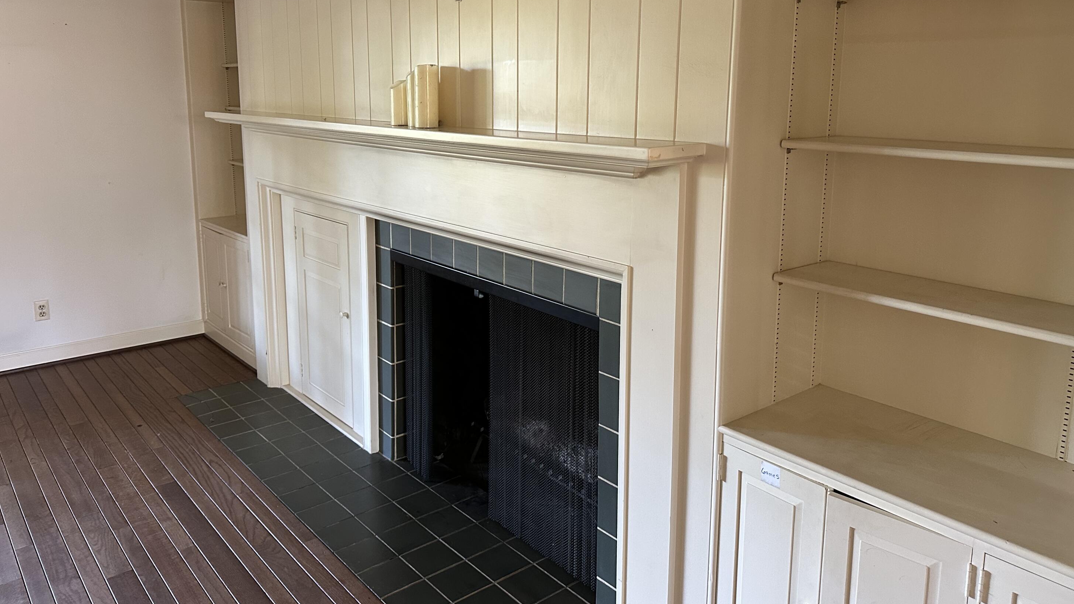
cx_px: 536
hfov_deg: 69.9
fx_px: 769
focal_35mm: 27
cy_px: 216
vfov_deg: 42.5
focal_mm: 6.86
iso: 400
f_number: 1.78
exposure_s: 1/60
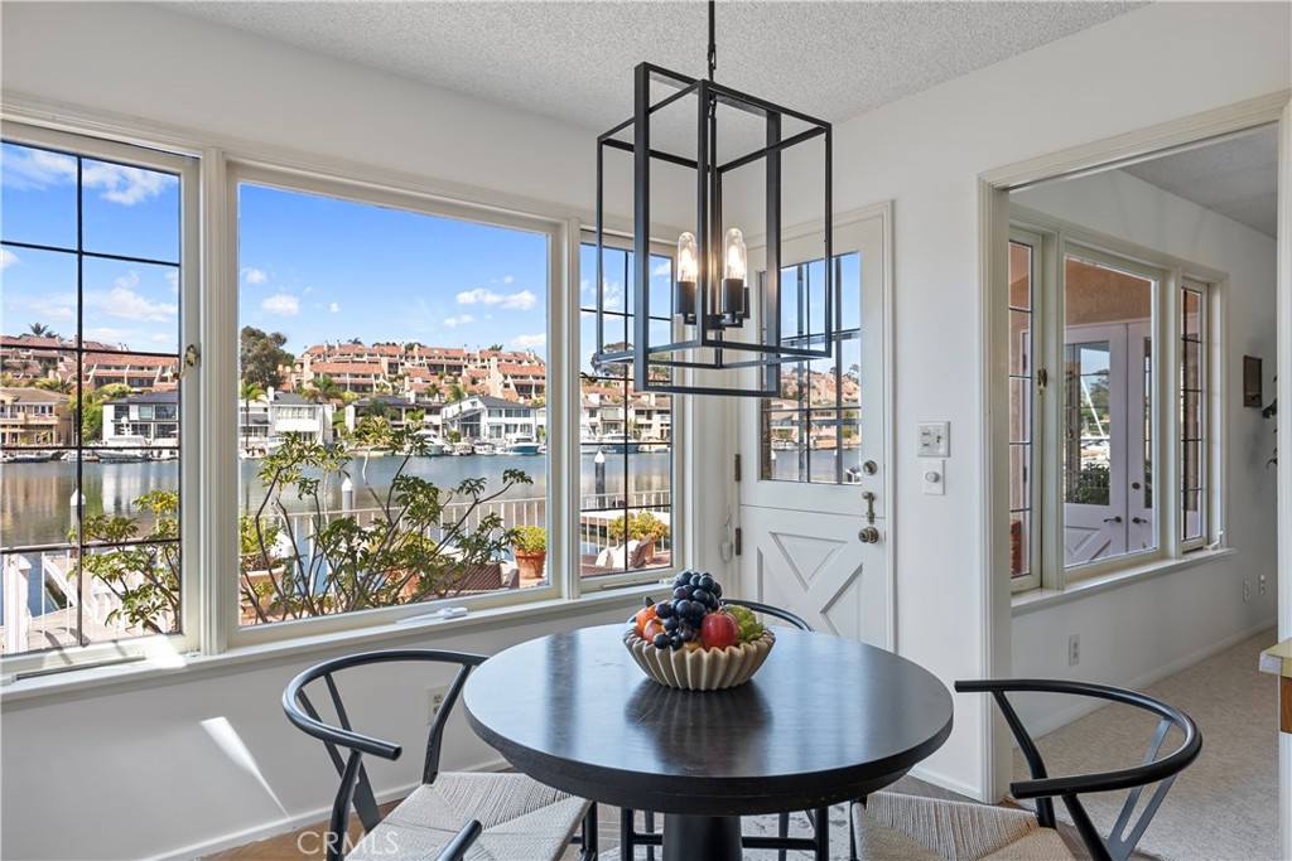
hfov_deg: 81.2
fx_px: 754
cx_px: 646
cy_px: 430
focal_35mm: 21
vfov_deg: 59.5
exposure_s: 1/8
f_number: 8
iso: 100
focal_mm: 21
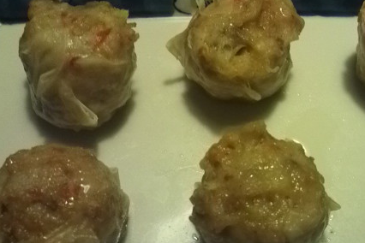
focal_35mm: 50
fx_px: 507
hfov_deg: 38.9
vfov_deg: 27.0
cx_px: 257
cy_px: 121
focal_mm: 3.3
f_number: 2.8
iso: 138
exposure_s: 1/20
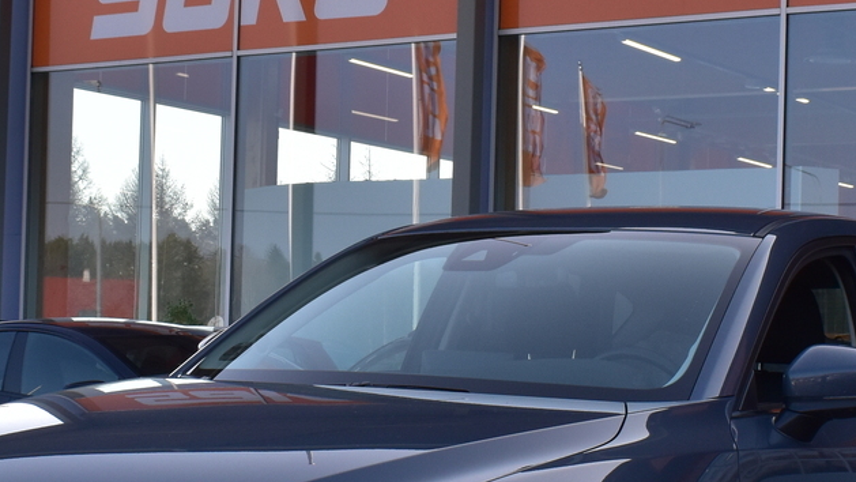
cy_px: 377
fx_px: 2020
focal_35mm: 89
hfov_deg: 23.9
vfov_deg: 13.5
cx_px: 416
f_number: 11
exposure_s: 1/350
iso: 400
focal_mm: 22
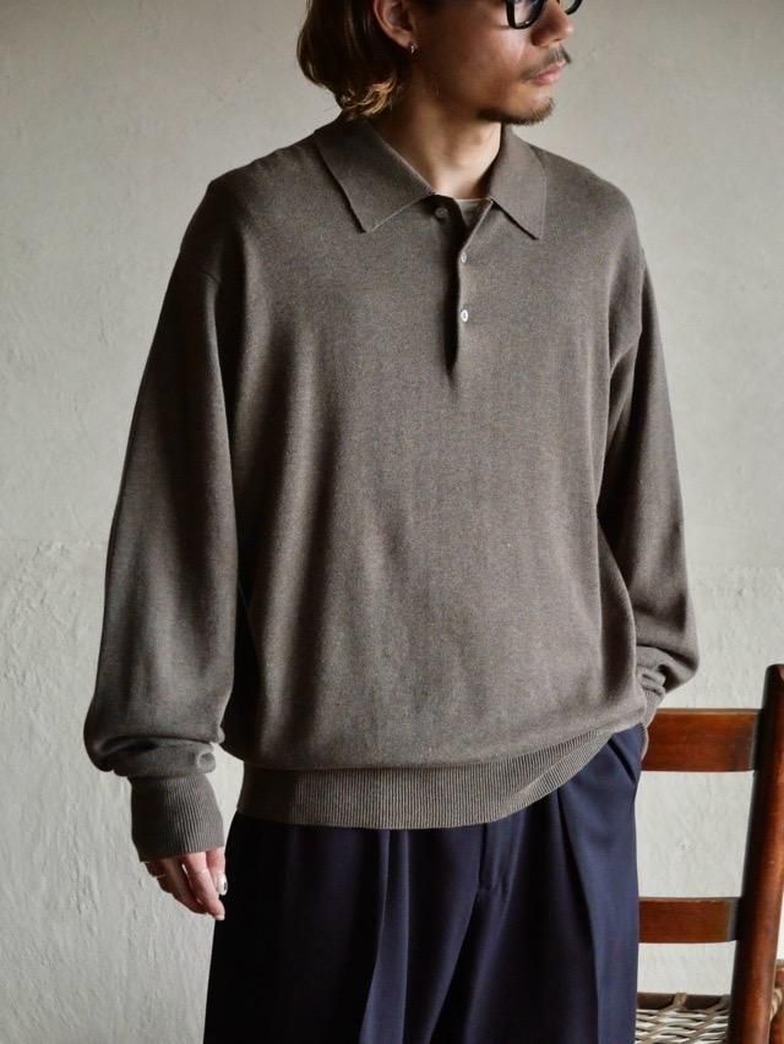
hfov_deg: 14.2
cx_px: 392
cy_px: 522
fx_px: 3140
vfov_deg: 18.9
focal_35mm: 104
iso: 3200
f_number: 4
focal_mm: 52
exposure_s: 1/100
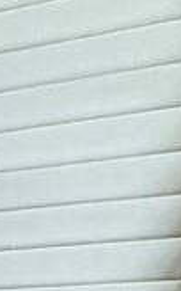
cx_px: -1090
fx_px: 1148
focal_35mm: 145
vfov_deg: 12.6
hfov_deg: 4.4
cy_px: 594
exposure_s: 1/120
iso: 80
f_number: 2.2
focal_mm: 2.22
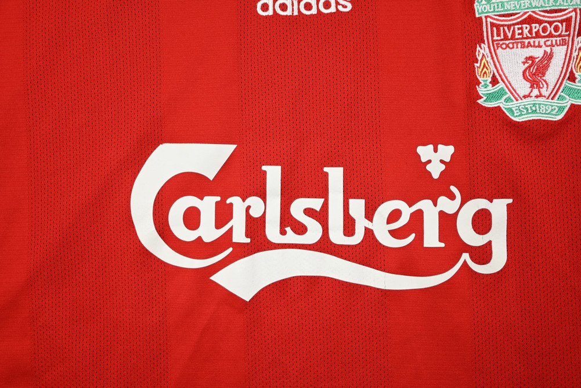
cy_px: 194
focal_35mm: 32
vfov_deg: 40.6
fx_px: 525
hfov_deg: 57.9
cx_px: 290
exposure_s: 1/100
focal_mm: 32.5
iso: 200
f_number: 5
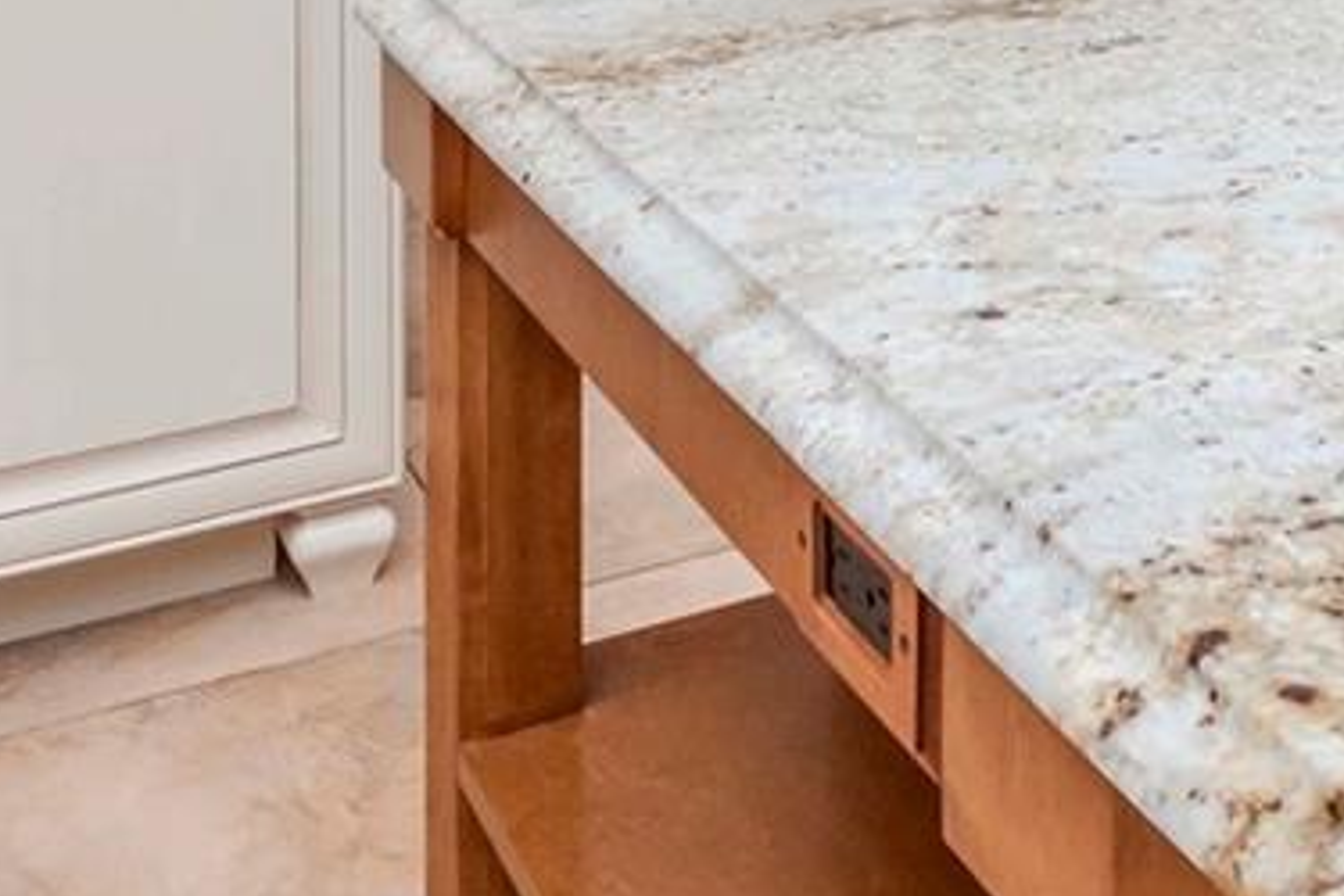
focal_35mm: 64
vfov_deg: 17.5
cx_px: 1118
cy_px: -685
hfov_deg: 30.5
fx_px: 2389
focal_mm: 10
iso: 500
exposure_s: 1/200
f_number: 9
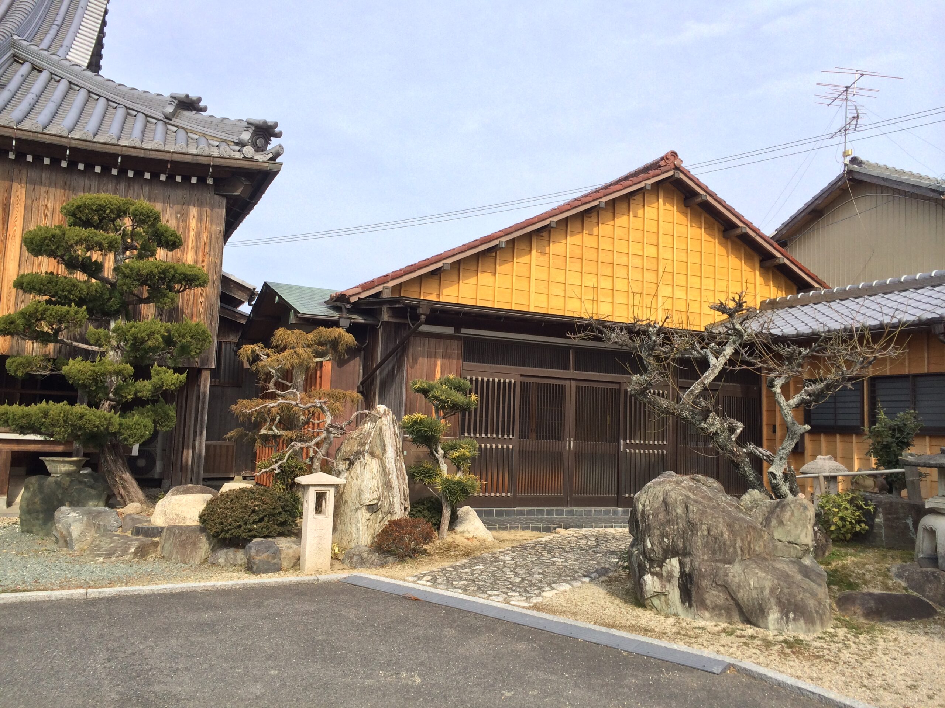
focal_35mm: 30
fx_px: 819
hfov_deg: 60.0
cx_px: 472
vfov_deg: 46.8
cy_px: 354
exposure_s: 1/1208
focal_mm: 4.12
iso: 32
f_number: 2.2
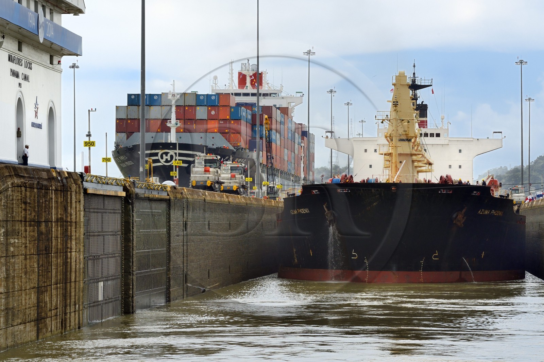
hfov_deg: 15.8
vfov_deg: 10.5
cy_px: 181
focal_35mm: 130
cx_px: 272
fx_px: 1964
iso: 400
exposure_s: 1/250
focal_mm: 130
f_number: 16
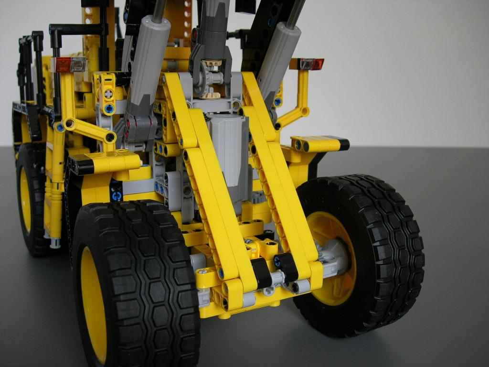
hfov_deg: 49.0
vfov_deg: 37.7
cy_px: 184
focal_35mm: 38
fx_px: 537
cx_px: 244
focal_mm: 7.8
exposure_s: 1/89.3
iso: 64
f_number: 2.8
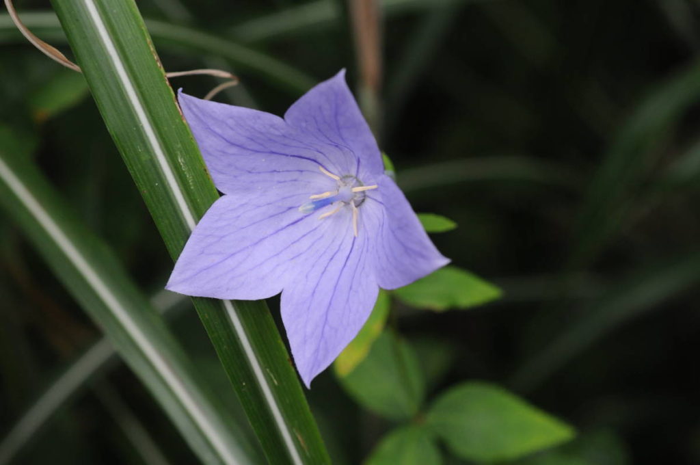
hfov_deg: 10.2
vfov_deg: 6.8
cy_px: 232
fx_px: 3932
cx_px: 350
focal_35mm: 202
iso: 640
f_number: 5.6
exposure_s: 1/160
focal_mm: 135
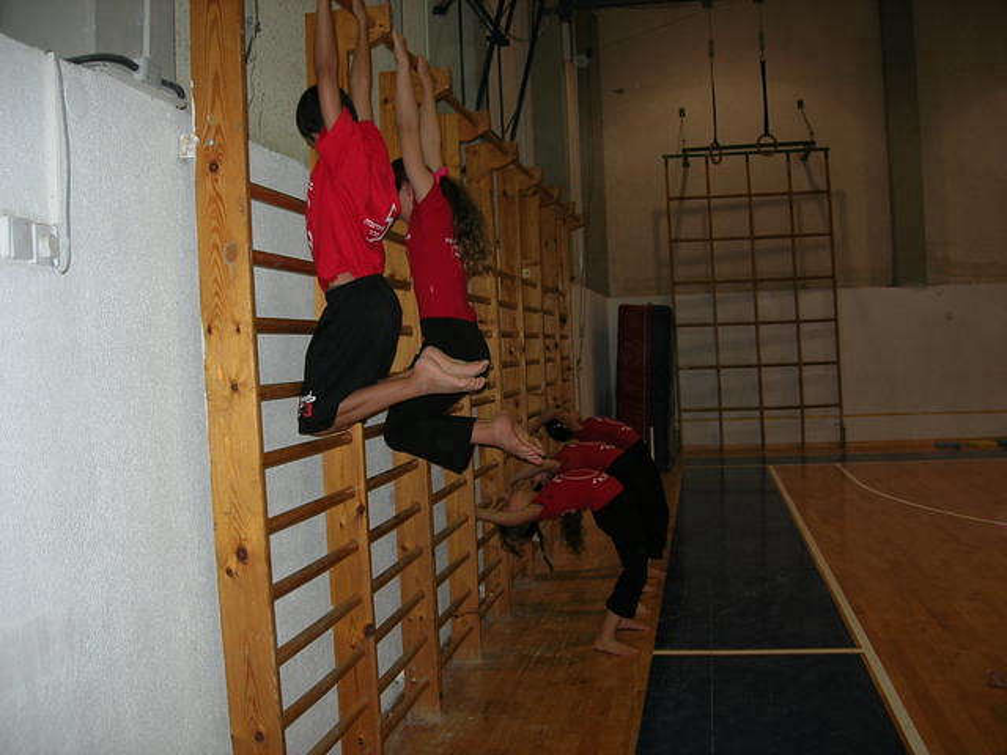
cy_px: 378
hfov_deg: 49.0
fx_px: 1105
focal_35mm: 38
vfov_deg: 37.7
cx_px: 504
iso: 64
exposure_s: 1/60.1
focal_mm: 7.8
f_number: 2.8
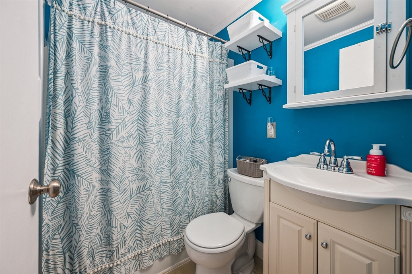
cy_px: 137
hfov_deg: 104.3
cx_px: 206
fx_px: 160
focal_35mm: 14
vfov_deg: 81.1
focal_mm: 14
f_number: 8
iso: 400
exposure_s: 1/15
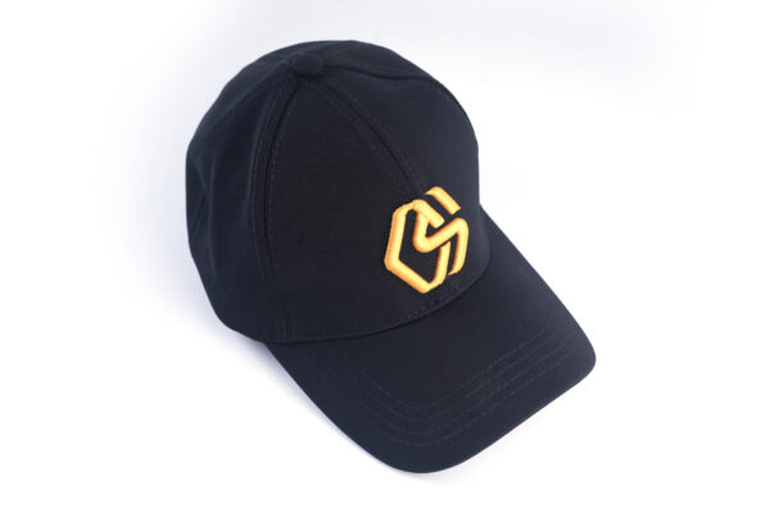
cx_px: 385
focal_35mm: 55
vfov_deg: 24.6
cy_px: 256
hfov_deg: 36.2
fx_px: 1176
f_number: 7.1
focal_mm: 55
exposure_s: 1/160
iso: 100
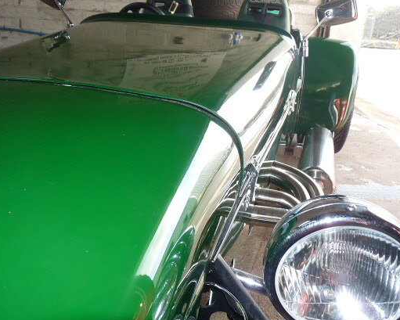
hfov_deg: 54.0
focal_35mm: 33
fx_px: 391
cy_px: 149
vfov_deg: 44.5
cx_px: 171
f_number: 2.8
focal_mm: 4.8
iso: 100
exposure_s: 1/30
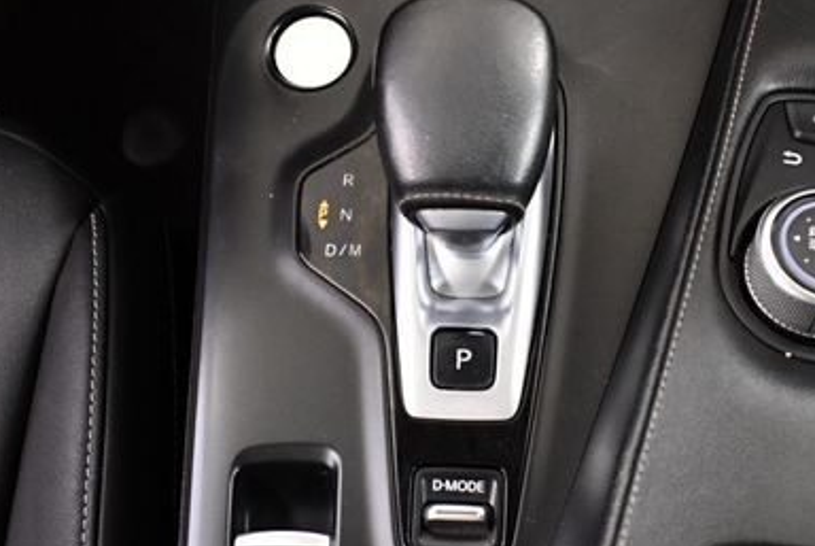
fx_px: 1360
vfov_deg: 22.6
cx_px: 497
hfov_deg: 33.2
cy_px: 365
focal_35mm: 60
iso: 3200
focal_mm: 18
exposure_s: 1/80
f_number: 3.5
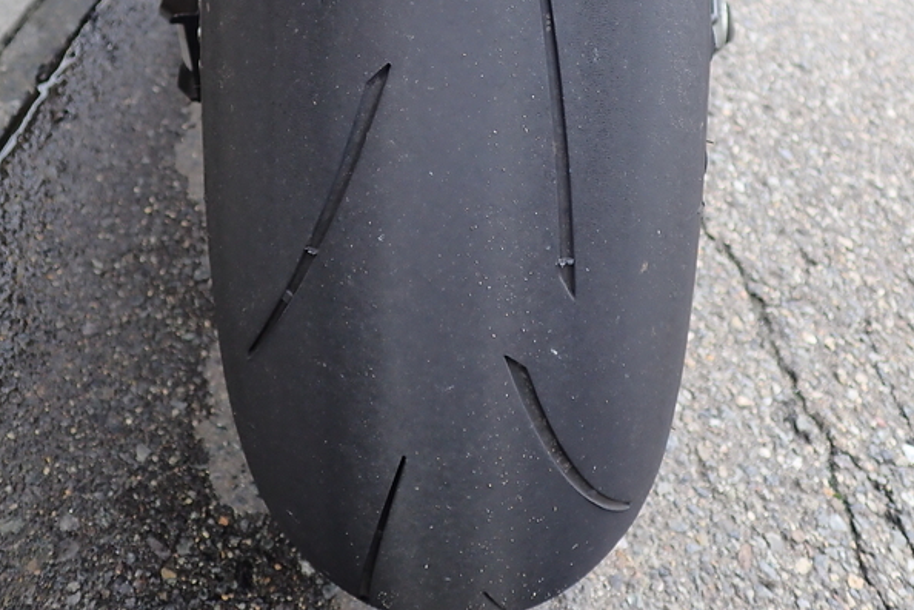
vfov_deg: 30.4
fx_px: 1066
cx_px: 455
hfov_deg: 46.4
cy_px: 57
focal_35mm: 42
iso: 100
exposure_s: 1/100
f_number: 2.3
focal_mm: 5.5
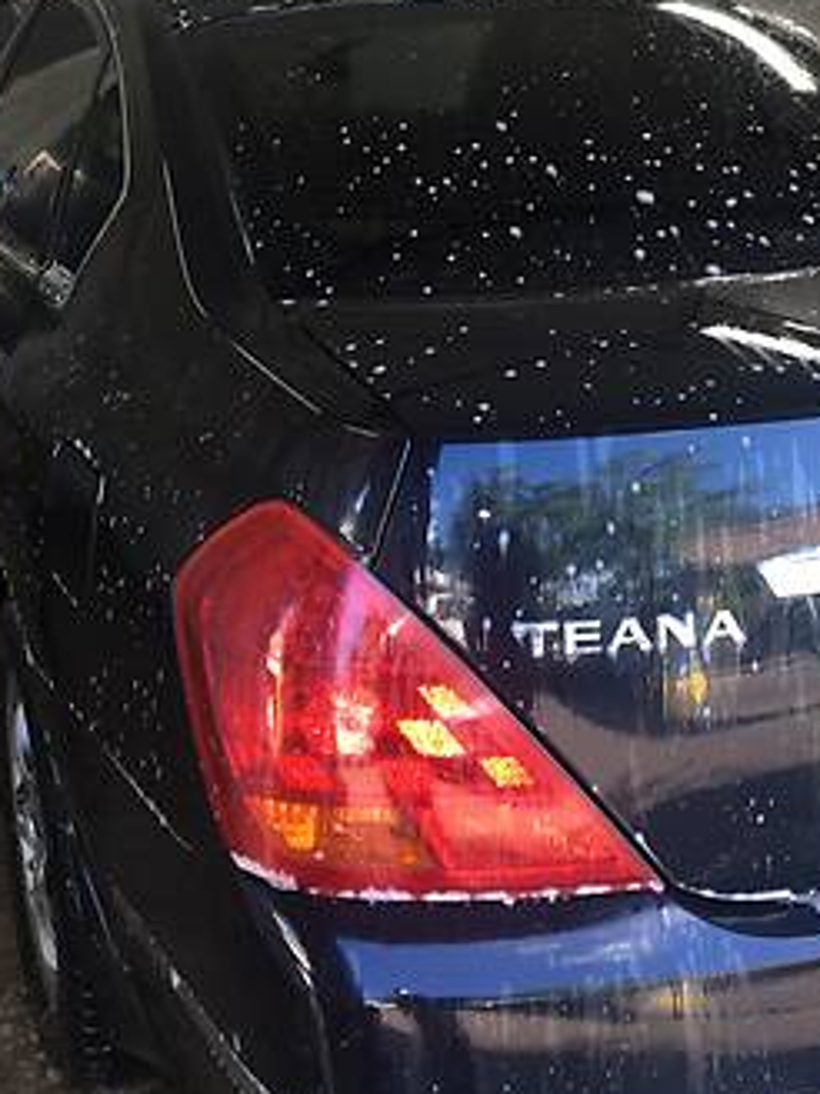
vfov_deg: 35.8
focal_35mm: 53
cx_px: 500
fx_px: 1674
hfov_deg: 27.5
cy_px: 370
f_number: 2.2
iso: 25
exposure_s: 1/33
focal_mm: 4.2
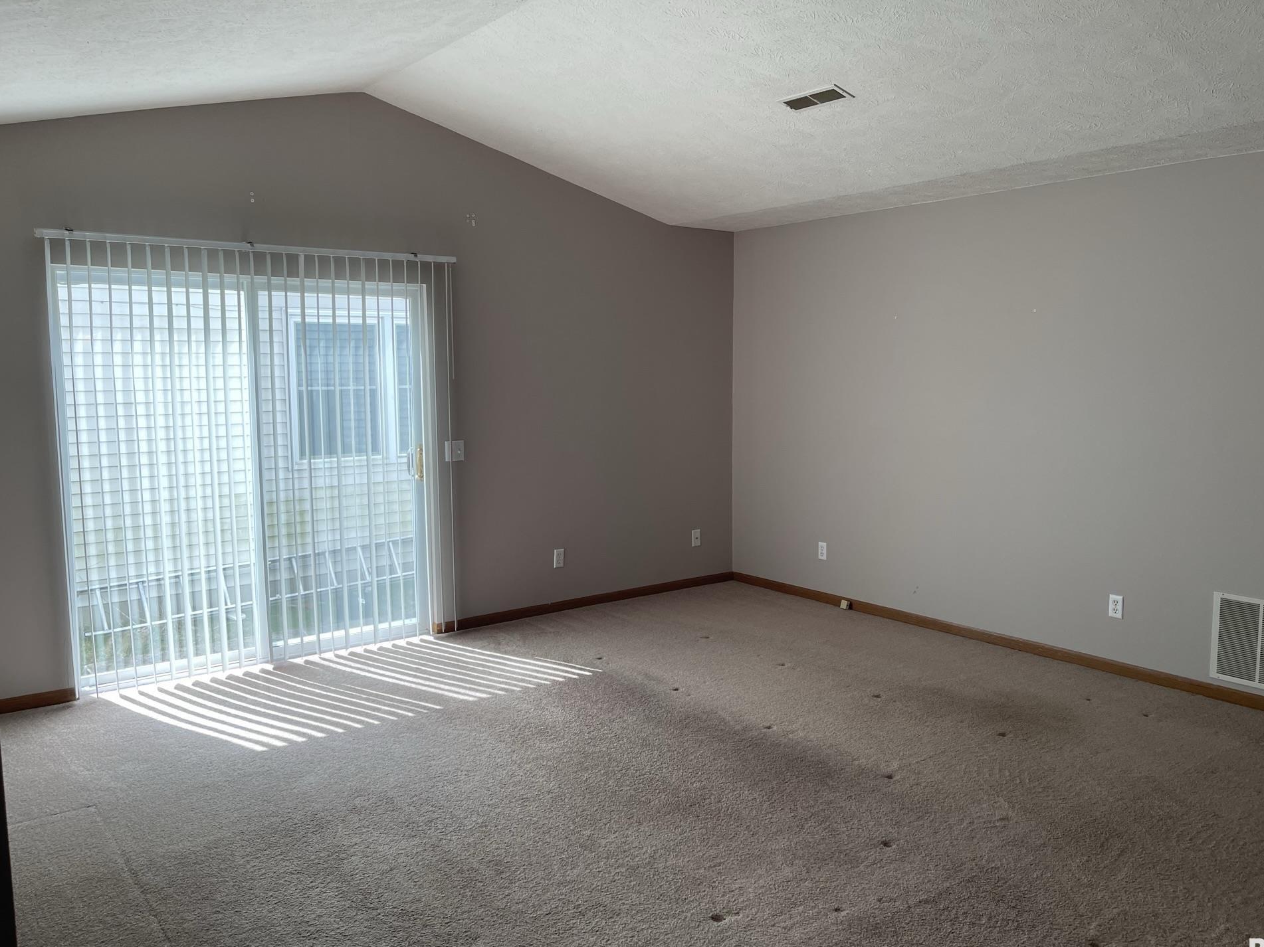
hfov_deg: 63.4
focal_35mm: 28
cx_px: 670
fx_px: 1022
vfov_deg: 49.7
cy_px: 462
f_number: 1.6
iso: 32
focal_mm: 5.1
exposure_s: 1/248
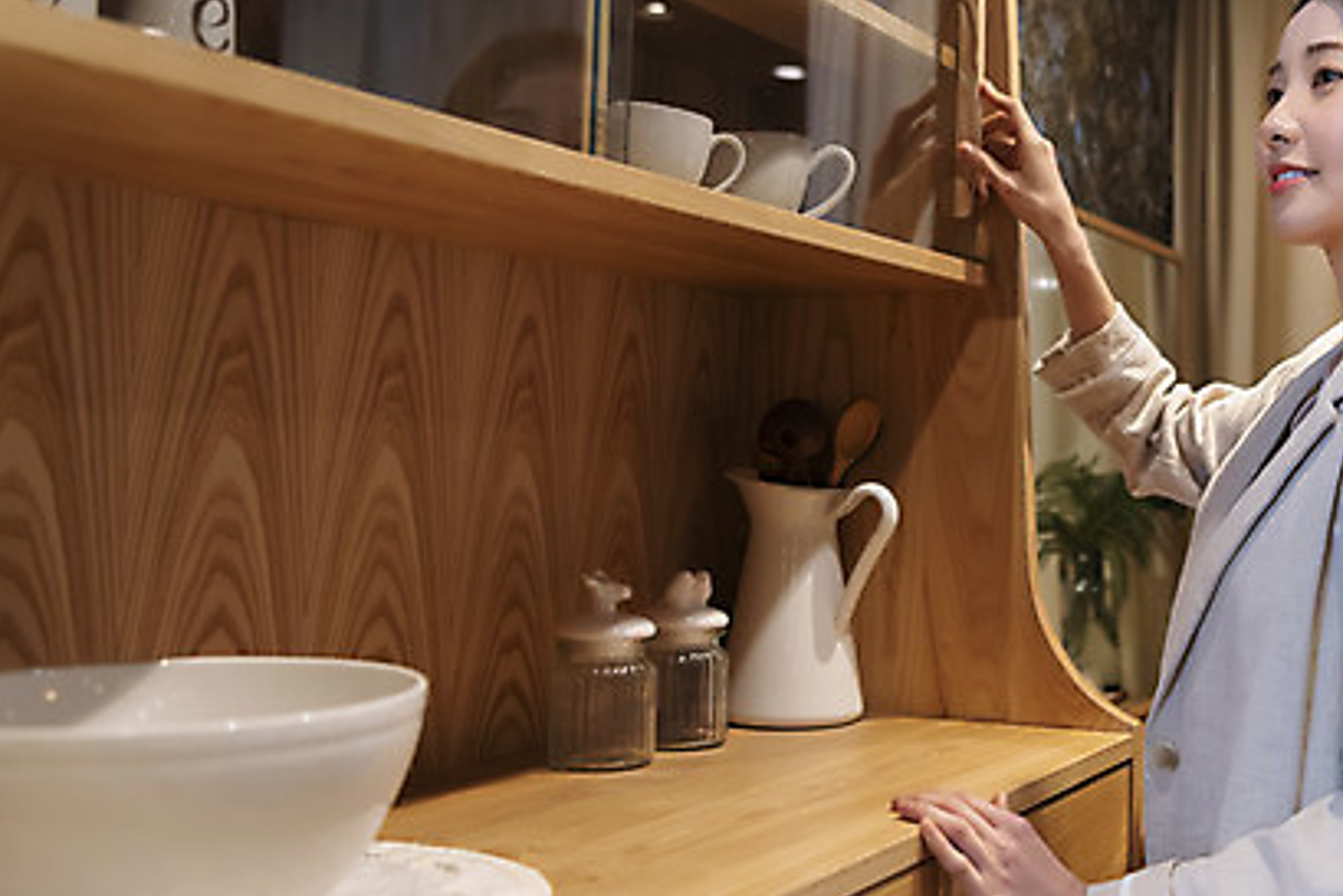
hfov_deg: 43.5
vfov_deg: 30.5
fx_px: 1642
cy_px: 381
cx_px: 952
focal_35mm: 44
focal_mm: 30
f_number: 2.8
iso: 800
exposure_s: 1/100
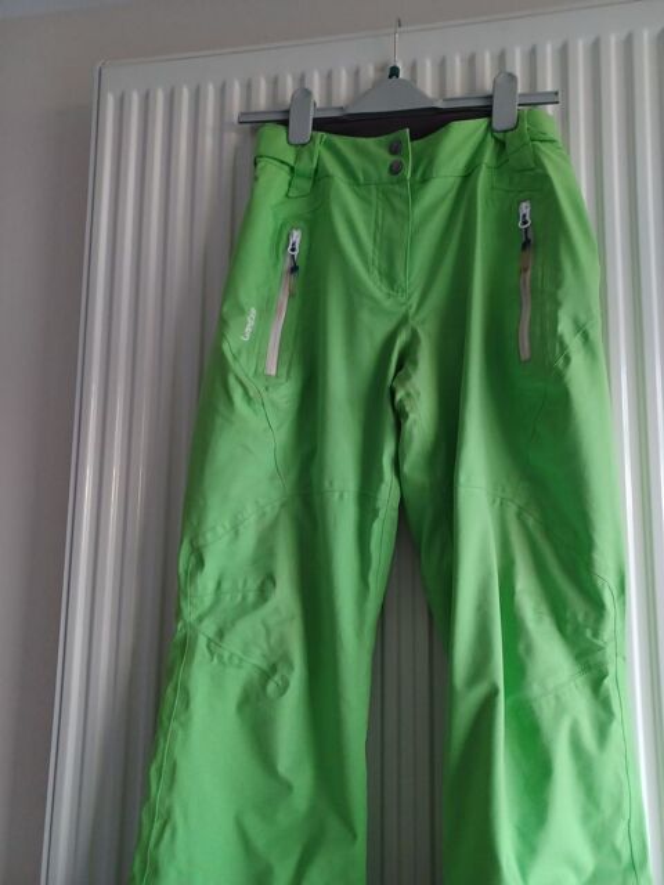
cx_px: 332
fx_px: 639
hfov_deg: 54.9
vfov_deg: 69.4
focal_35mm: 25
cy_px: 442
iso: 400
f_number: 1.8
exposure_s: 1/25
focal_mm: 4.6
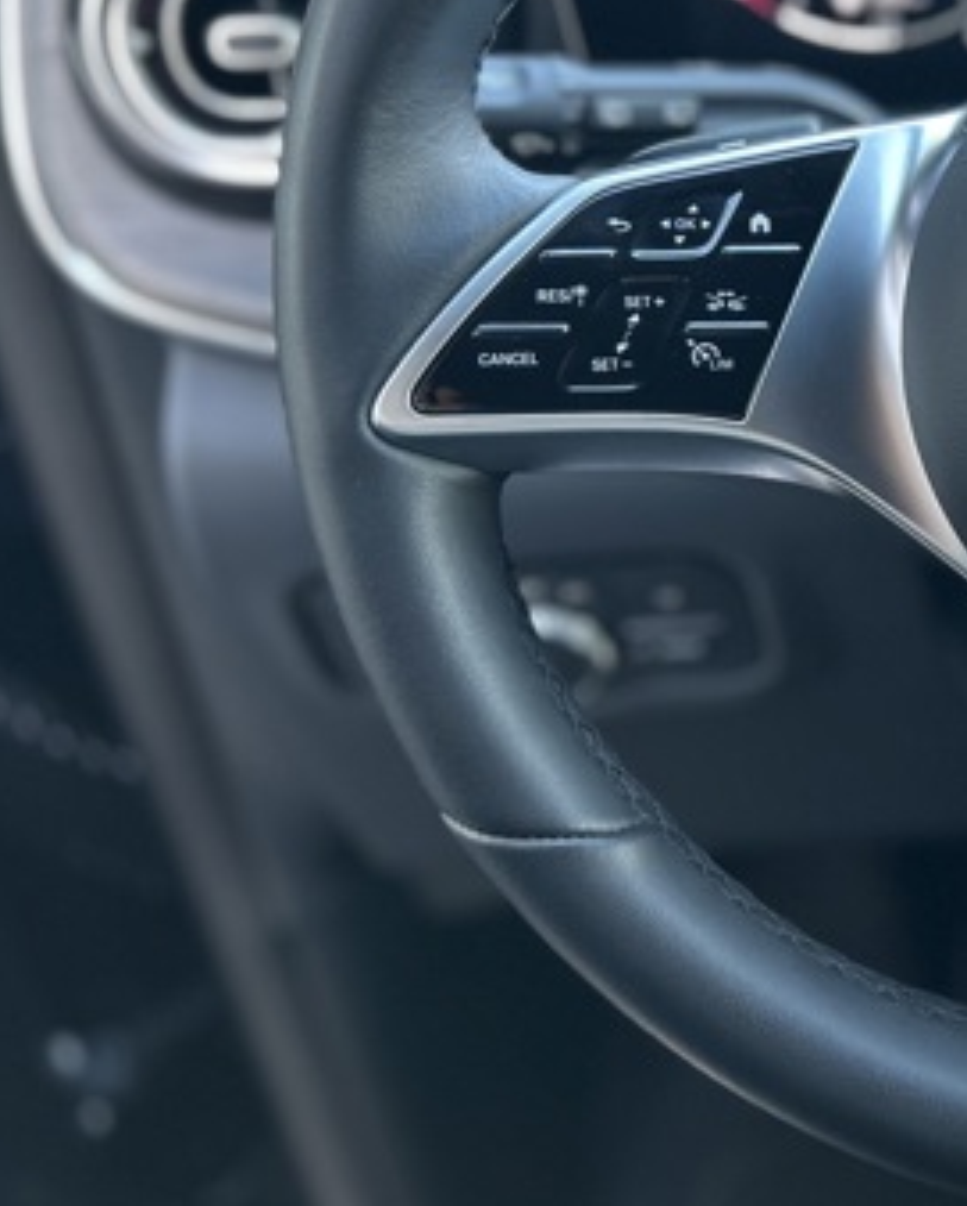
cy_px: 253
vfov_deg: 30.7
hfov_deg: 22.8
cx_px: 1238
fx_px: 2144
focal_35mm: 60
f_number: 1.5
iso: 125
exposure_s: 1/70
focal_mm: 5.7
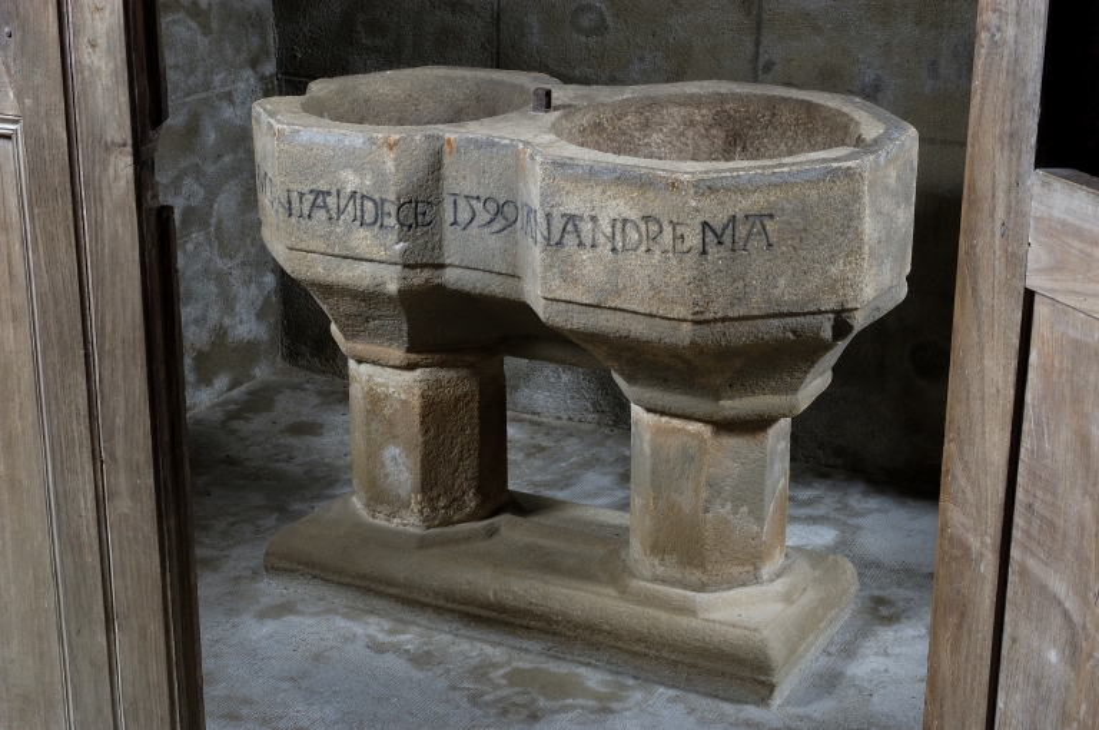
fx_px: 1829
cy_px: 365
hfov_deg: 33.4
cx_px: 550
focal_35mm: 60
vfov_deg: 22.6
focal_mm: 40
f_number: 20
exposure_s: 1/60
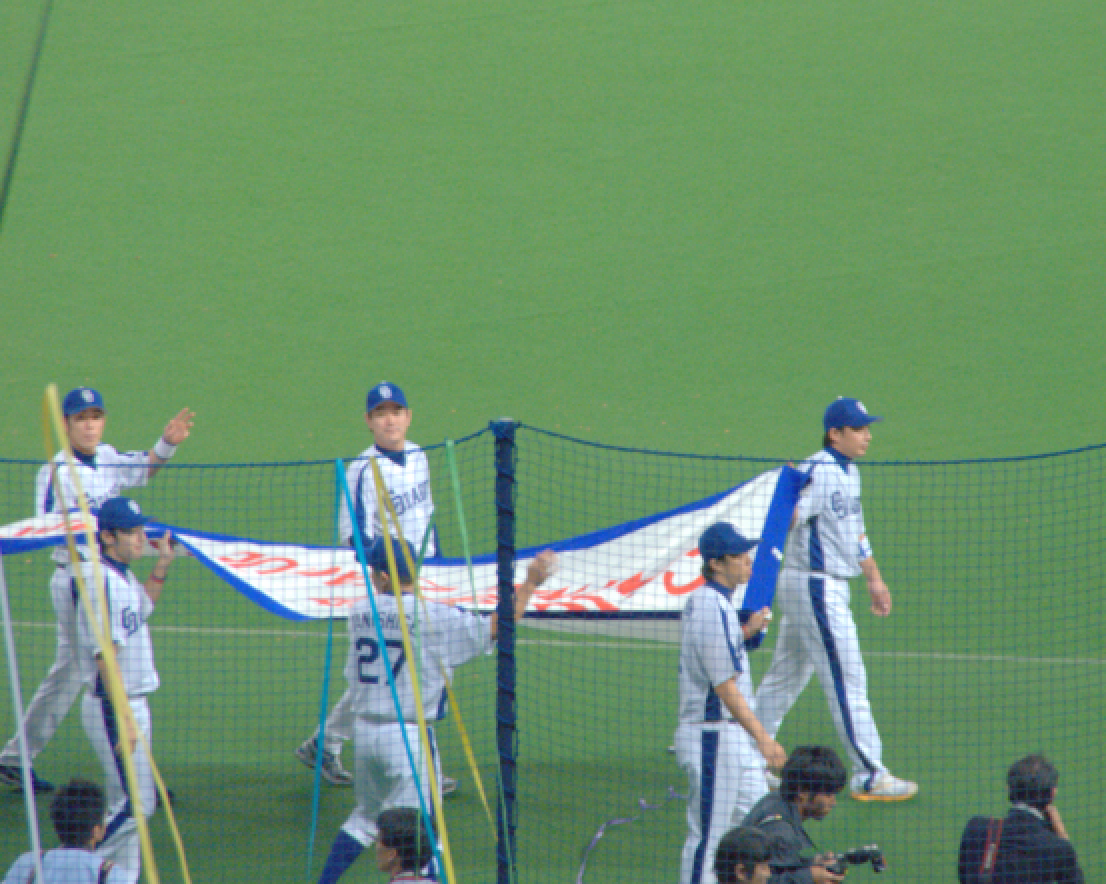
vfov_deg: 3.8
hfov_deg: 4.7
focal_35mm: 408
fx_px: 13350
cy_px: 412
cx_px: 630
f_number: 6.3
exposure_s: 1/80
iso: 1600
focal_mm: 200
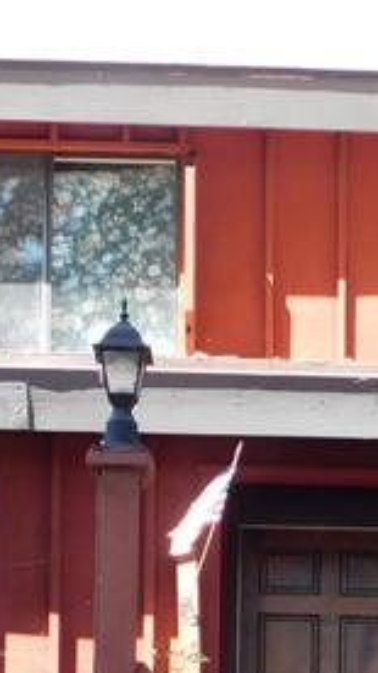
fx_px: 1659
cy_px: 905
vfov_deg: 20.7
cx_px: 402
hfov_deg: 12.8
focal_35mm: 93
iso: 125
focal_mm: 4
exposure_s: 1/160
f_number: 3
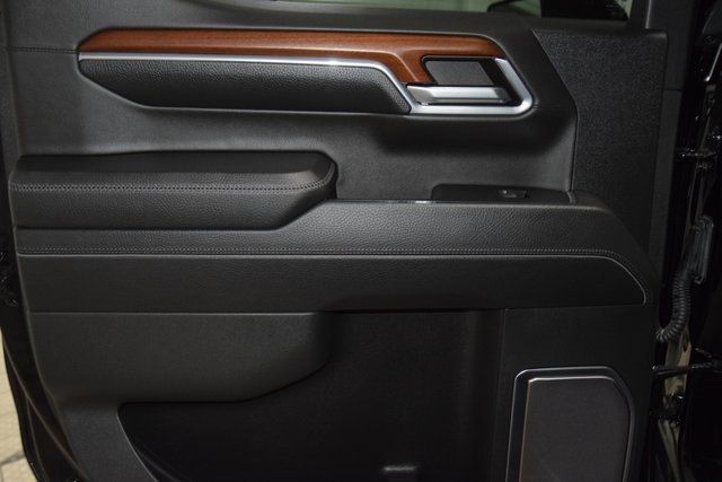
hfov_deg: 53.1
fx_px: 722
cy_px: 241
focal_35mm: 36
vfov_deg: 36.9
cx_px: 361
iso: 2500
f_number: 3.8
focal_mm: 24
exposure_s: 1/125
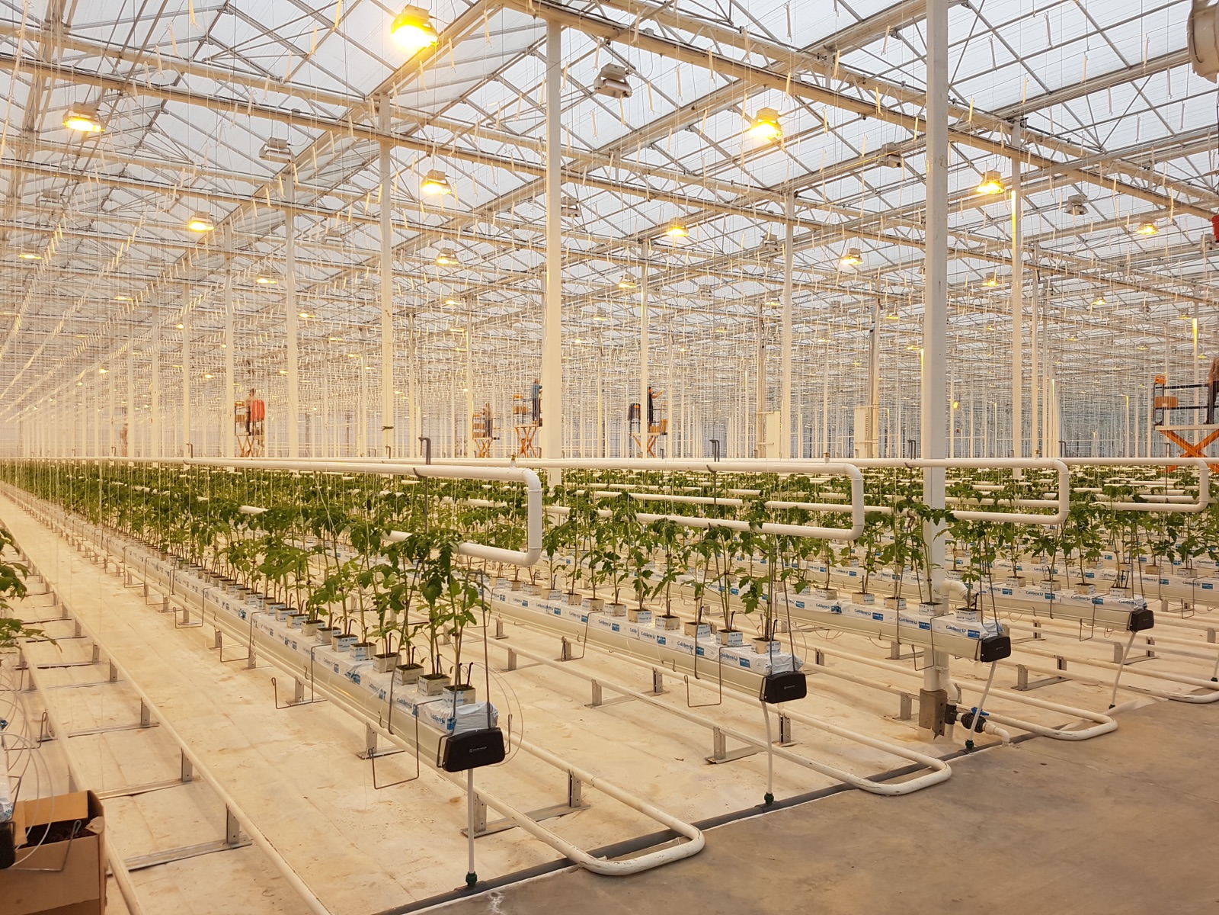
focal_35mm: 26
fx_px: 916
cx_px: 610
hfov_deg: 67.3
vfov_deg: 53.1
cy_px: 458
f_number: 1.7
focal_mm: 4.2
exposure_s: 1/896
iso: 50
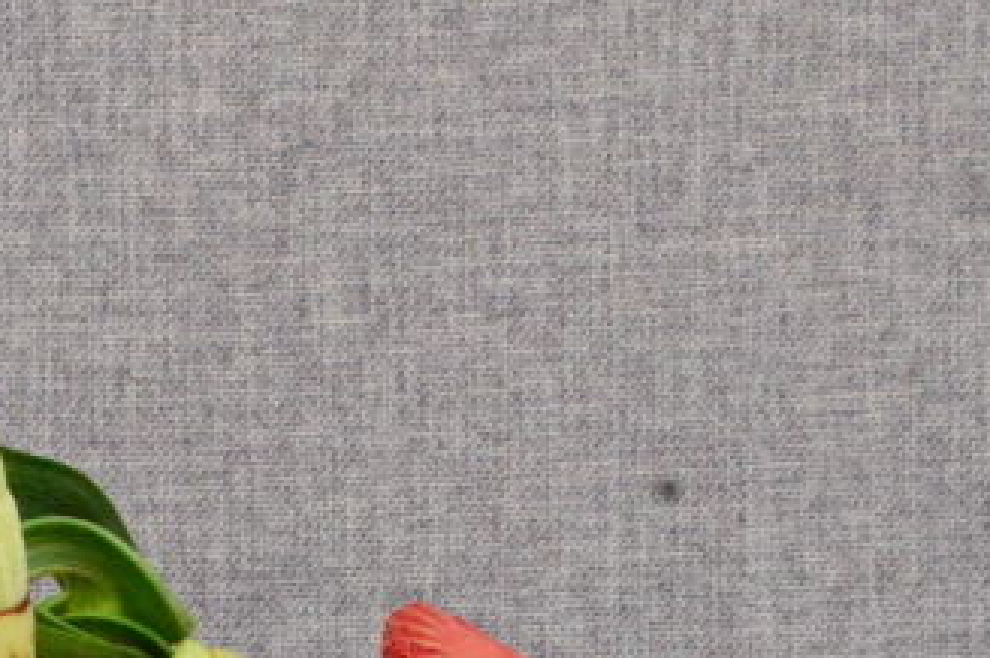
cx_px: -163
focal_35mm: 352
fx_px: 9658
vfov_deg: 3.9
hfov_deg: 5.8
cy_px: 291
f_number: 22
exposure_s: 1/250
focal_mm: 75
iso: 6400
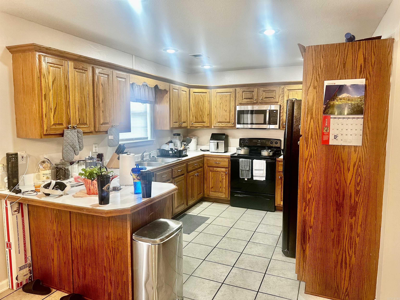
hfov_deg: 71.6
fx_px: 277
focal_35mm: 24
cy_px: 150
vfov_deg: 56.8
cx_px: 200
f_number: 1.78
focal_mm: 6.86
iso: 200
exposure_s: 1/60
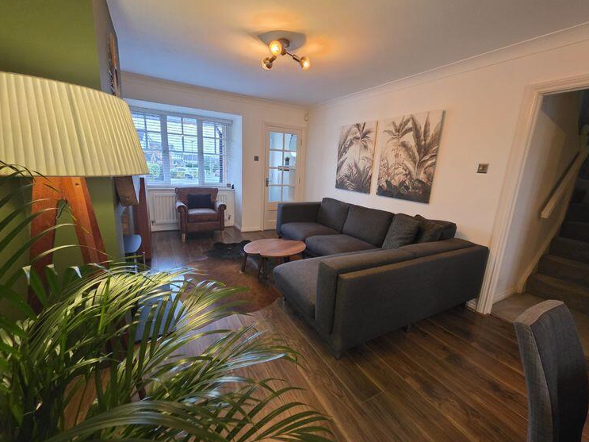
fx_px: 238
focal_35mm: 14
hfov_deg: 102.0
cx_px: 309
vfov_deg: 85.7
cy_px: 221
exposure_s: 1/50
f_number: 1.9
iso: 640
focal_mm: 2.2
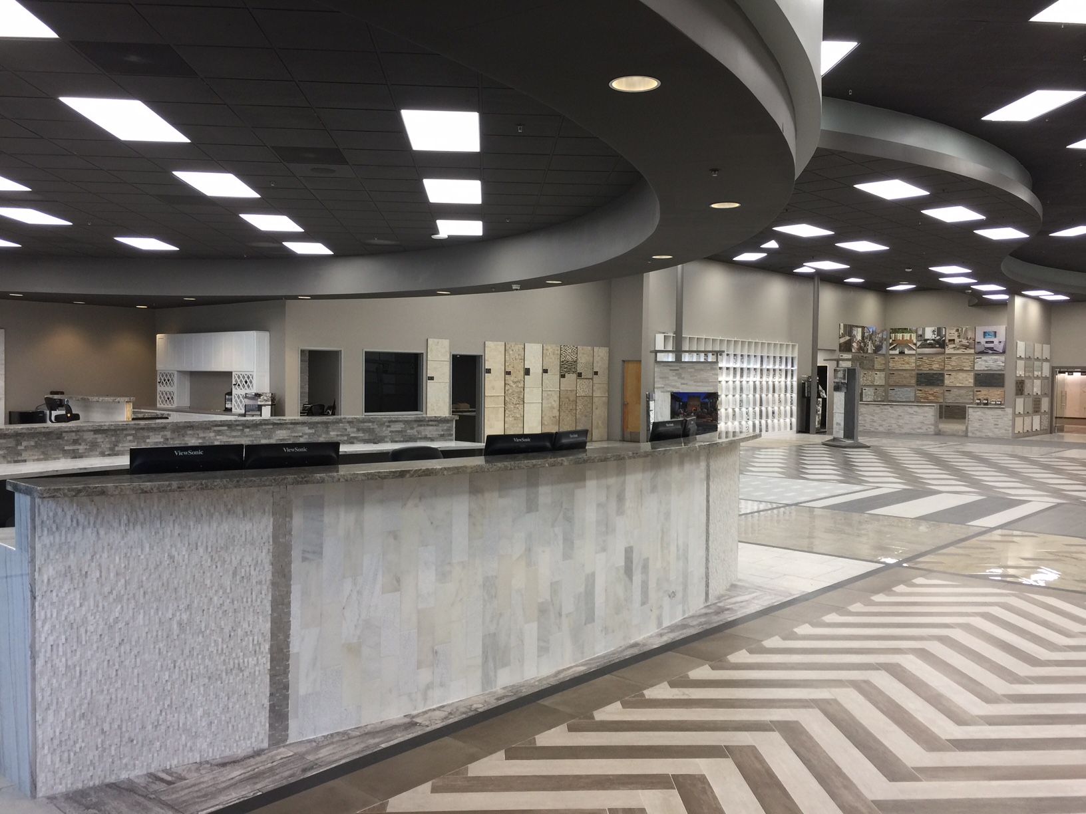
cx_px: 543
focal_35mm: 29
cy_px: 407
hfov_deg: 61.7
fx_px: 910
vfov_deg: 48.2
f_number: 2.2
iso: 40
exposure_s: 1/30
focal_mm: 4.15
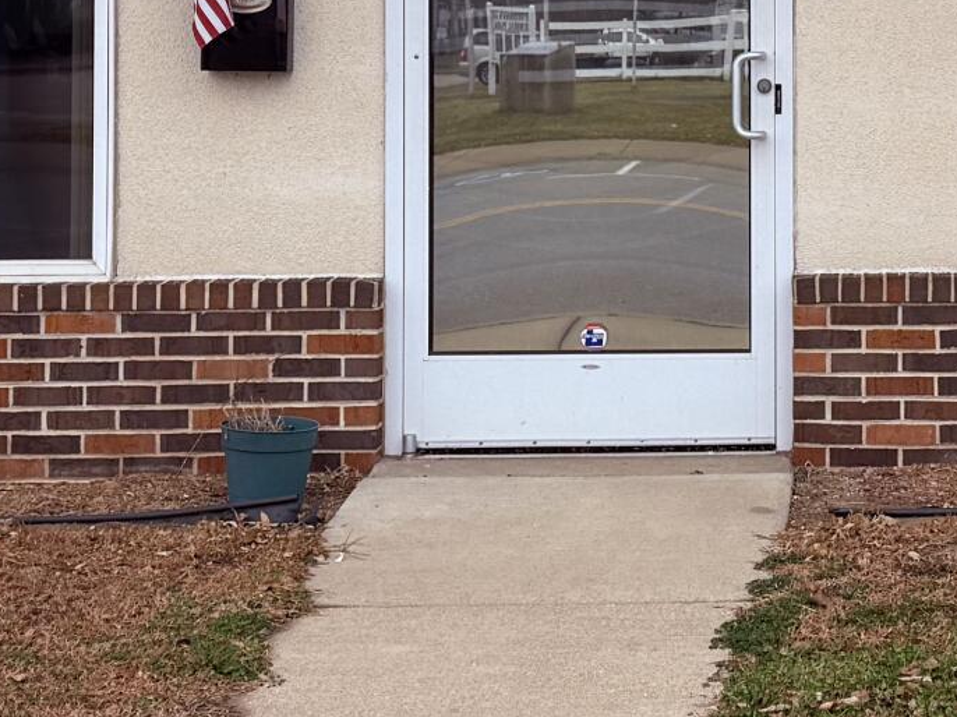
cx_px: 893
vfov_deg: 13.8
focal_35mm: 105
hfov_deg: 18.4
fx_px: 2902
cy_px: -32
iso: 80
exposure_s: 1/401
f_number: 1.78
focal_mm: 6.76
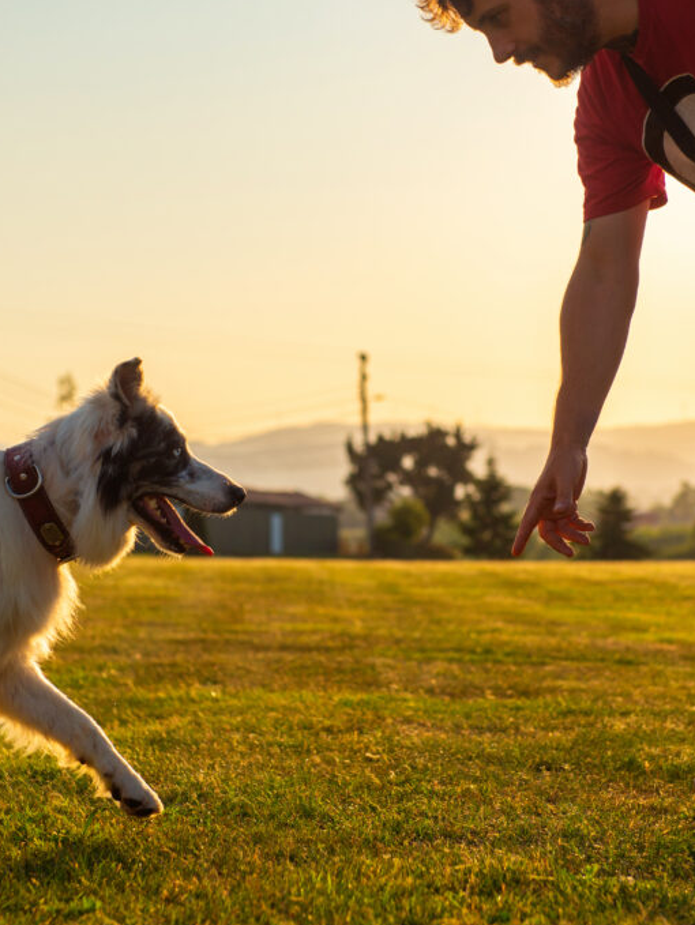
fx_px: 2327
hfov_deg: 17.0
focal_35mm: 87
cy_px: 463
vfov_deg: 22.5
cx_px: 319
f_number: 3.5
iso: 100
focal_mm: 60
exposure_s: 1/4000
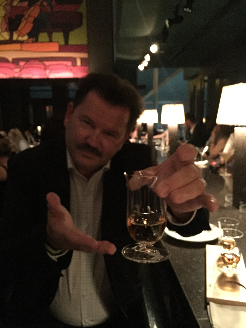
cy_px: 164
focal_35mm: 29
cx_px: 123
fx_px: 275
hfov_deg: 48.2
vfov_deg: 61.7
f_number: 2.2
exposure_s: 1/4
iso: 500
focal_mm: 4.15
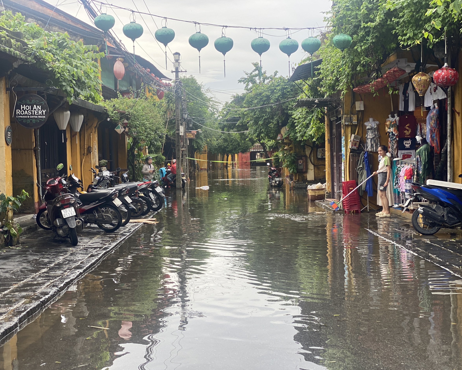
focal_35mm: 55
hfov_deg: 34.1
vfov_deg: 27.6
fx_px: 752
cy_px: 185
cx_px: 224
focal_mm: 6
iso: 20
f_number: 2
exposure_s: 1/204
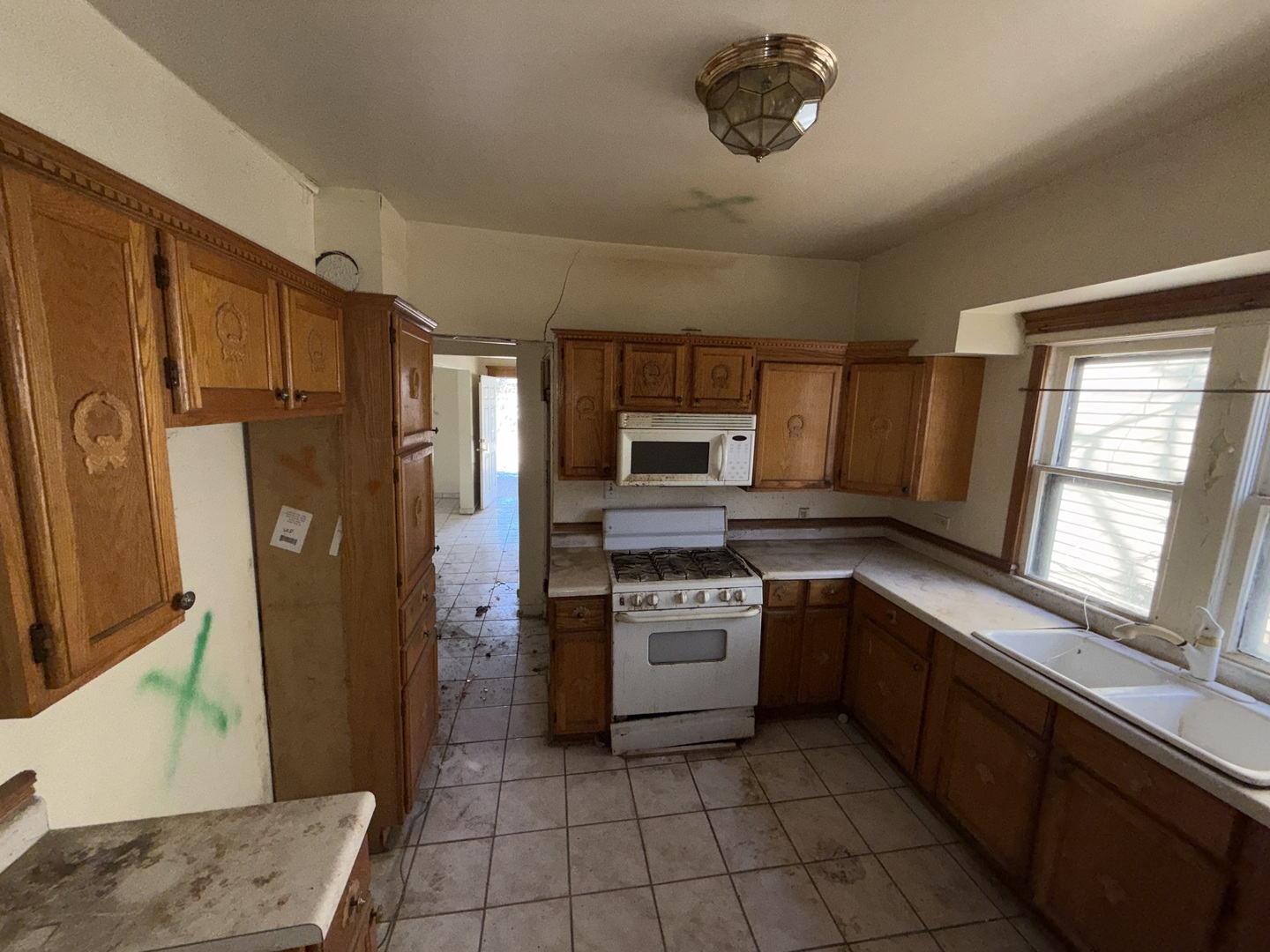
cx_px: 635
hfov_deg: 102.1
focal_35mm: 14
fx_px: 514
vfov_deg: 85.7
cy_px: 476
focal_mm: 2.22
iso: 64
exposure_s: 1/122
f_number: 2.2
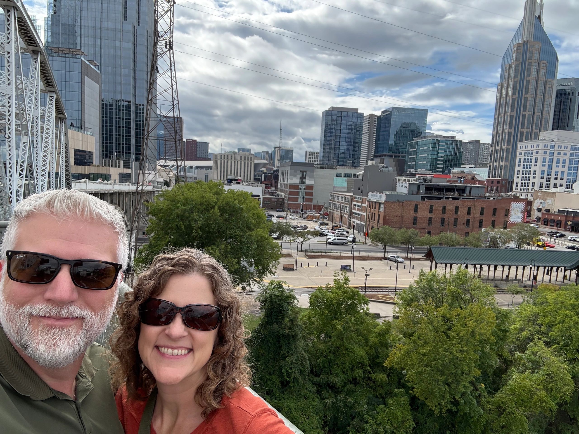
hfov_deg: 73.9
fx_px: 385
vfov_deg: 58.9
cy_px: 217
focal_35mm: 23
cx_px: 290
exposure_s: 1/693
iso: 40
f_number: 1.9
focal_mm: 2.69
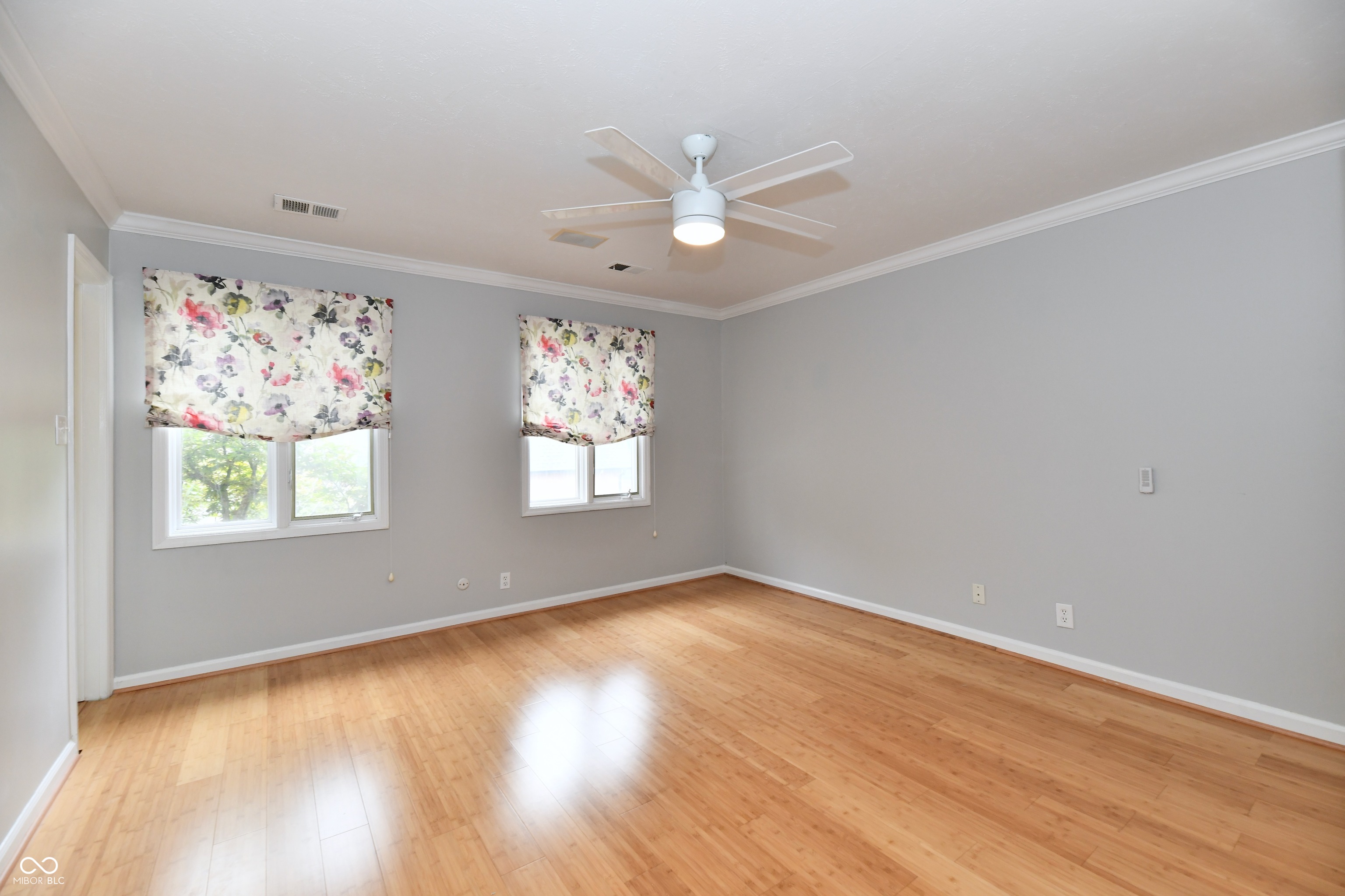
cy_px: 448
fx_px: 523
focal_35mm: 14
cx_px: 672
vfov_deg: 81.2
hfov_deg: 104.3
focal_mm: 14
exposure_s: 1/100
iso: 640
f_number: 6.3
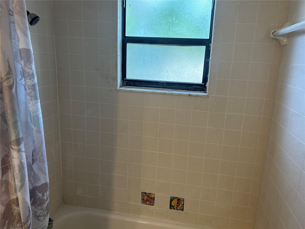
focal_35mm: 26
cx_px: 152
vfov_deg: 53.1
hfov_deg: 67.3
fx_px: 229
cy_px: 114
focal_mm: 5.7
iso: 125
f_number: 1.5
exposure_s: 1/120
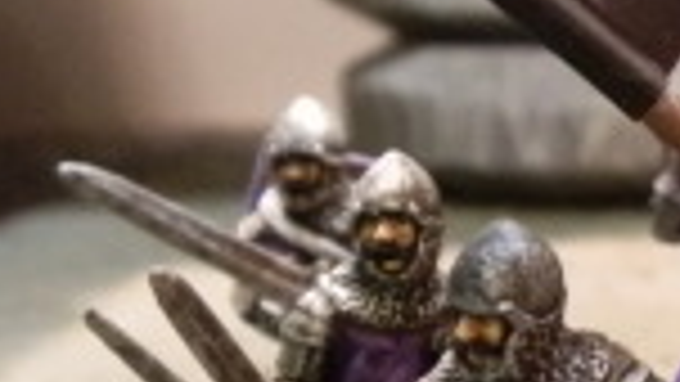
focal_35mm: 108
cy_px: 364
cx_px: 955
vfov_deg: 11.1
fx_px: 1948
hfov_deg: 18.1
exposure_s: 1/30
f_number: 3.1
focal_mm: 5
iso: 400
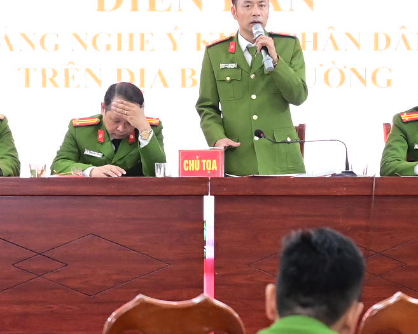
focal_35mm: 216
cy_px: 191
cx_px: -25
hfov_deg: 8.9
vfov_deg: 7.2
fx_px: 2673
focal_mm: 50
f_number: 4
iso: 2500
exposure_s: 1/160
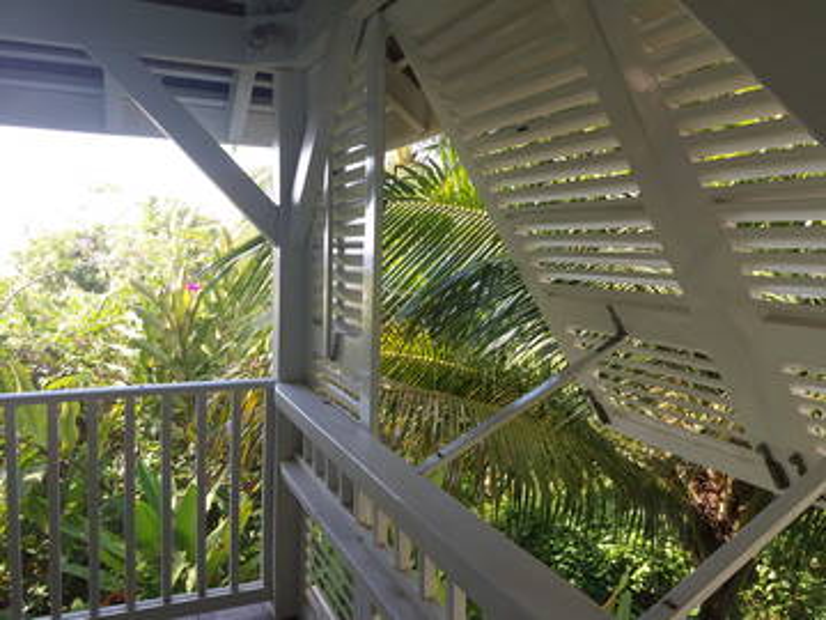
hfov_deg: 63.4
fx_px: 668
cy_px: 310
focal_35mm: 28
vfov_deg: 49.7
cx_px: 413
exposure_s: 1/105
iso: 64
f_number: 1.9
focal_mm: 3.7
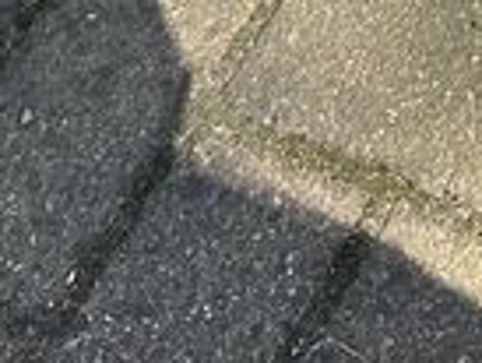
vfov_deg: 6.6
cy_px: -941
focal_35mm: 190
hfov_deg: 10.1
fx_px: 2648
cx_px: 739
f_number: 1.5
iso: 50
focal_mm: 5.7
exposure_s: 1/340
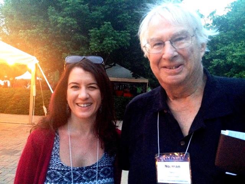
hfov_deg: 52.6
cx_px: 122
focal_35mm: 35
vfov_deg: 40.7
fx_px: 248
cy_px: 92
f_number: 2.4
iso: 800
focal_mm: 4.28
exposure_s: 1/15
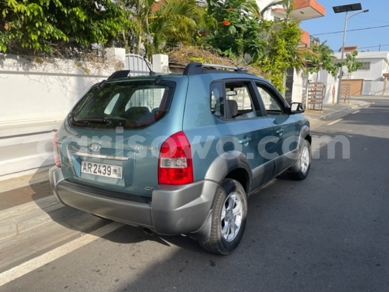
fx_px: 292
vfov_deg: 53.1
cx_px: 194
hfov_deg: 67.3
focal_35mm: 26
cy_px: 146
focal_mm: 4.2
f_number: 1.6
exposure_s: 1/1770
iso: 32
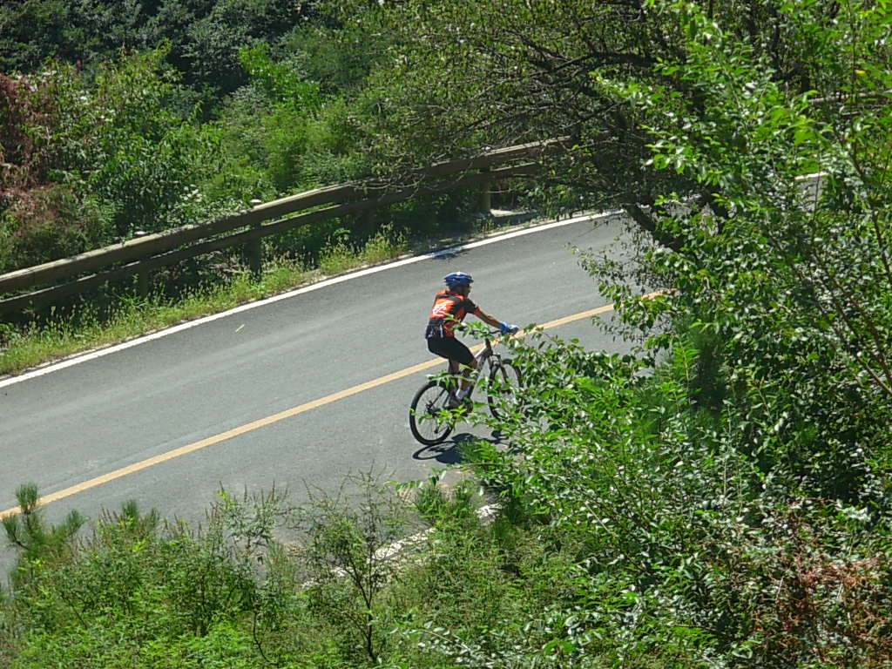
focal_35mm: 112
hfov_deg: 17.6
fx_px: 2886
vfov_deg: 13.2
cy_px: 334
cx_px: 446
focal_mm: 18.6
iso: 50
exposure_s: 1/430
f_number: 4.2
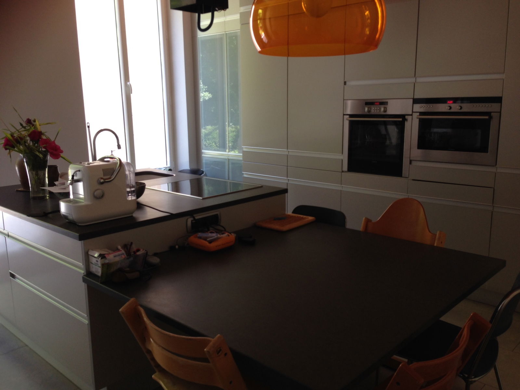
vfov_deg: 42.9
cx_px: 260
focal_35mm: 33
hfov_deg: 55.4
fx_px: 496
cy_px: 195
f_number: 2.4
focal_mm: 4.12
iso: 50
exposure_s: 1/24
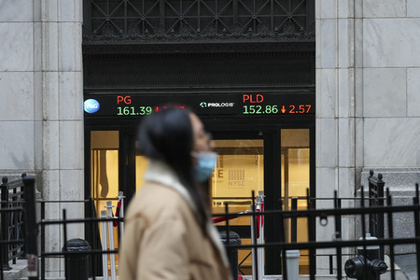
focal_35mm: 143
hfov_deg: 14.3
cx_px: 210
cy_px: 140
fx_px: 1668
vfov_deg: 9.6
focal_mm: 143
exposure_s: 1/200
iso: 4000
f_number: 6.3
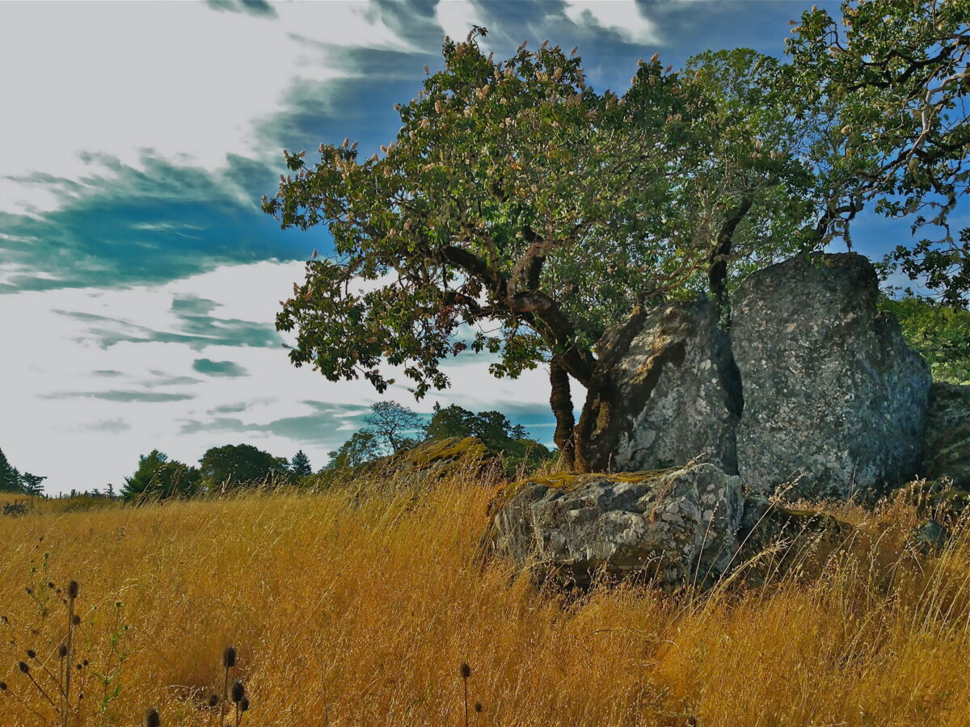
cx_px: 485
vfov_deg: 42.9
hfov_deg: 55.4
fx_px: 925
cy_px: 364
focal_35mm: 33
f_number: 2.4
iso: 50
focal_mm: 4.12
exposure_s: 1/919
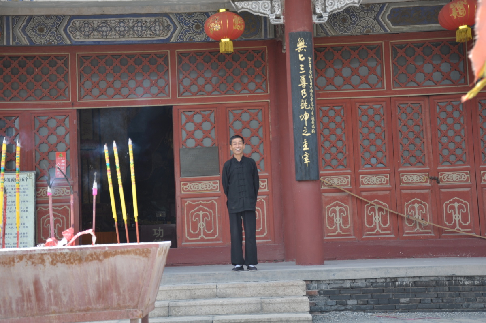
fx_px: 809
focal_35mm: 60
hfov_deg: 33.4
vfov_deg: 22.6
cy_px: 162
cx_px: 243
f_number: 4.5
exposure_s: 1/125
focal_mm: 40
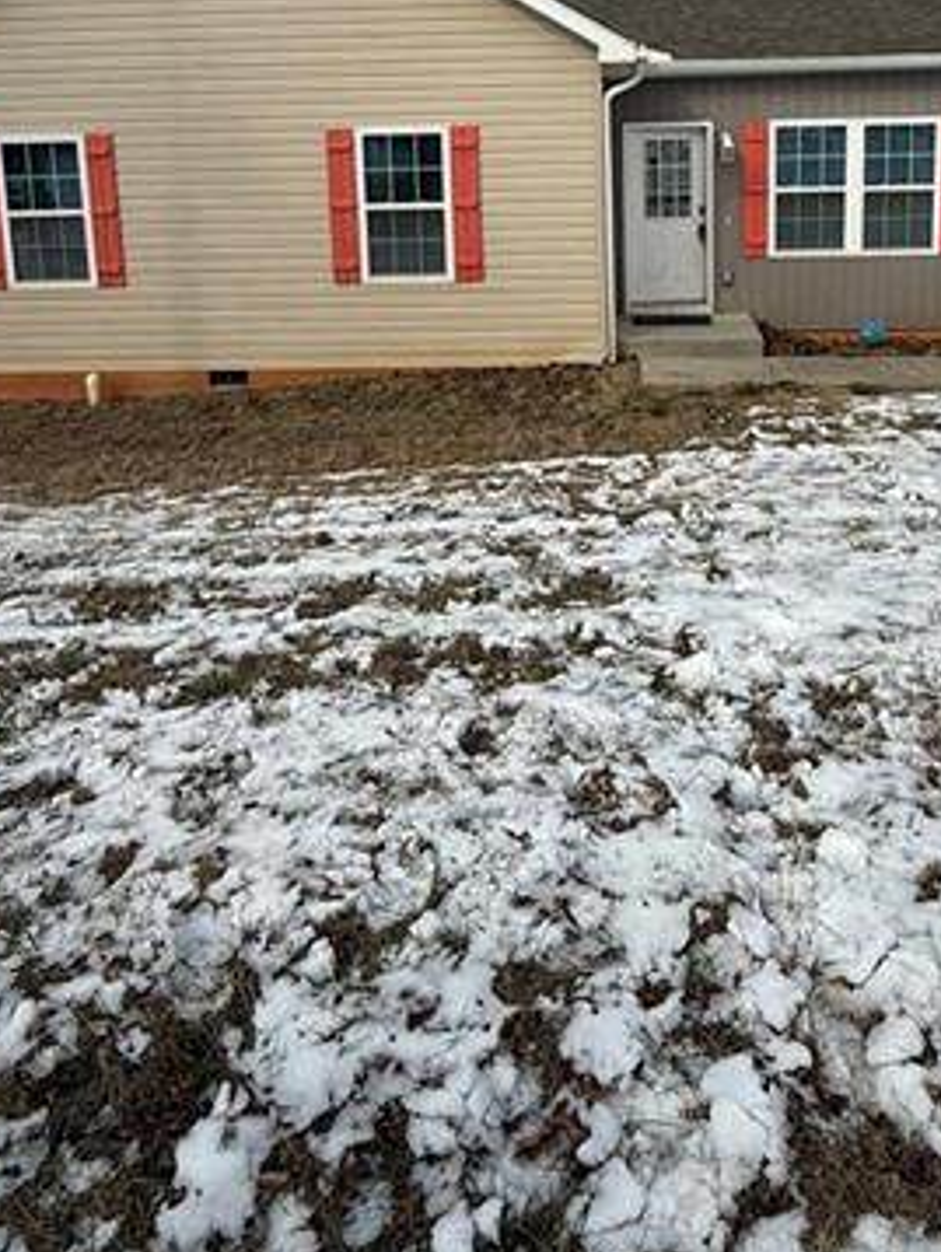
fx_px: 1086
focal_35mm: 30
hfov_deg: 46.6
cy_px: 318
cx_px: 567
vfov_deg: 57.0
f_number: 2.2
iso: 50
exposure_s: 1/2506
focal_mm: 2.22
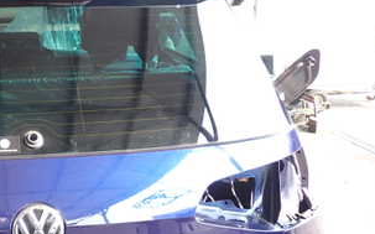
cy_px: 171
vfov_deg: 20.5
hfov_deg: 30.5
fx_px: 643
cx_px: 12
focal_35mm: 63
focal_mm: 5.4
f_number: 2.3
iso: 100
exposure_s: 1/125
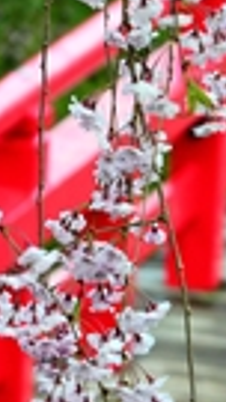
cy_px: 18
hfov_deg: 1.6
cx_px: -369
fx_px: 7921
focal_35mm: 744
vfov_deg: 2.9
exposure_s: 1/250
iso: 400
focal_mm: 120
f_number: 9
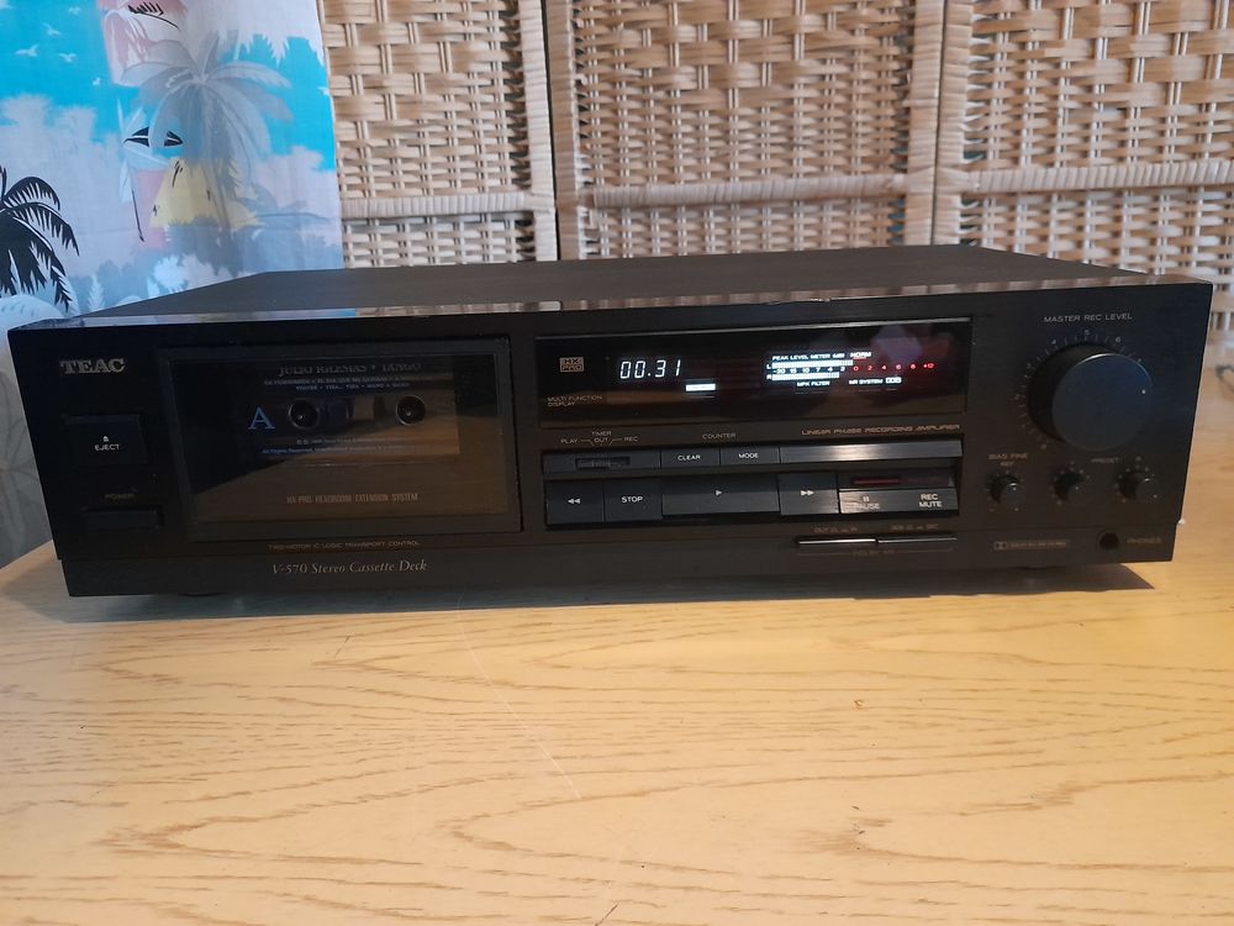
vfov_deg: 54.9
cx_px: 617
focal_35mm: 25
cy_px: 463
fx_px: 891
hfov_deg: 69.4
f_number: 2
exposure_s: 1/25
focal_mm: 4.6
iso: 640
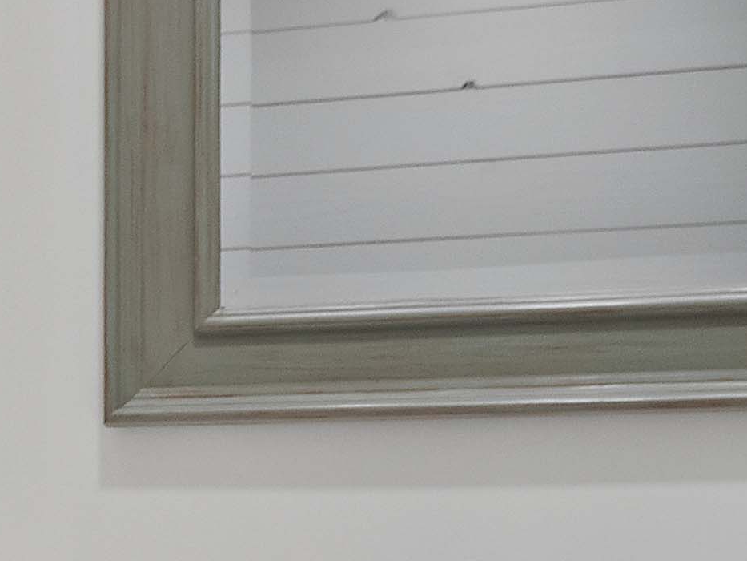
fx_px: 2158
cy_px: 708
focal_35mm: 100
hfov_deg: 18.1
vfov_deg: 14.3
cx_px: -279
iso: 200
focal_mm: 9
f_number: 5.6
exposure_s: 1/6
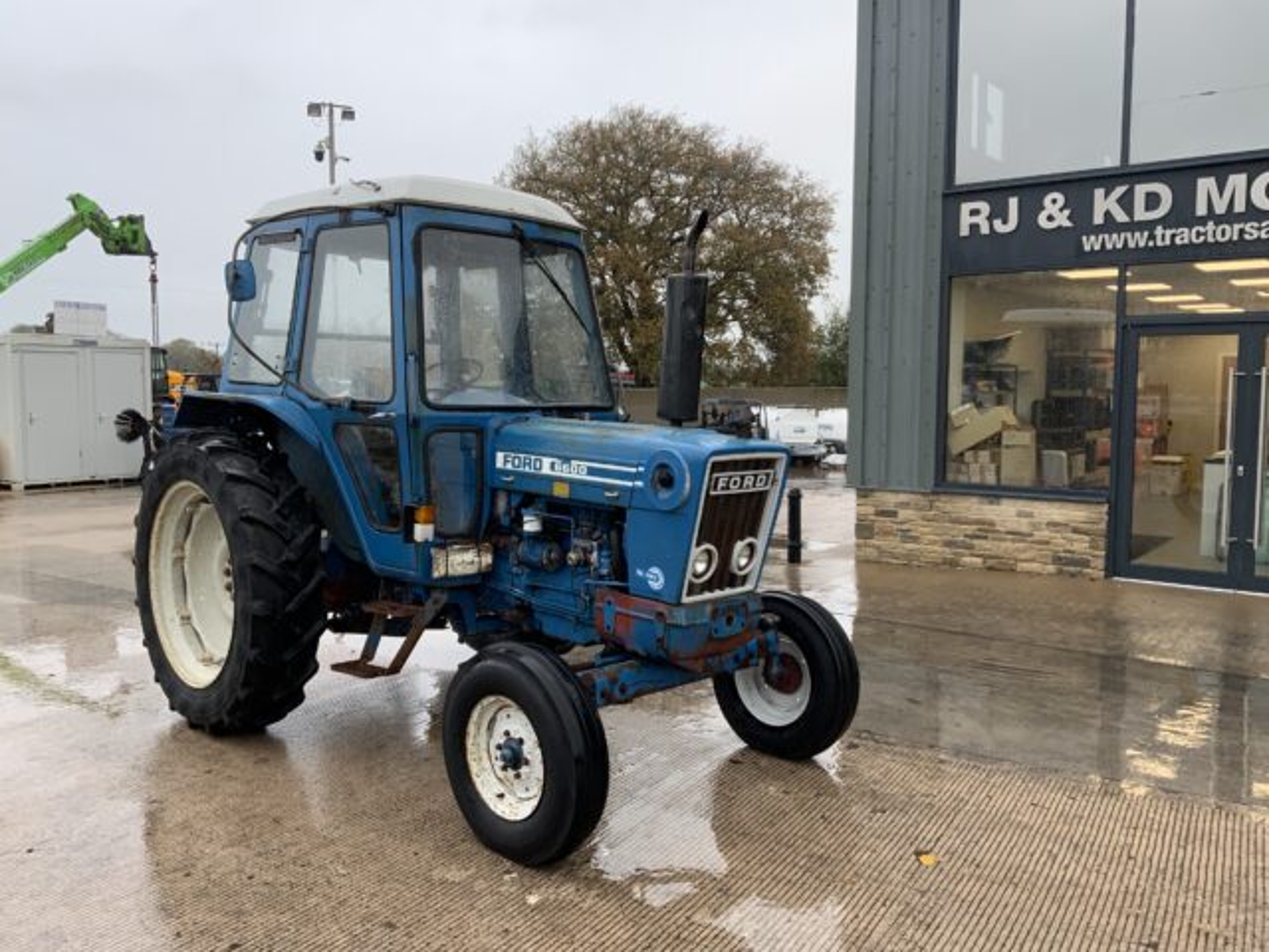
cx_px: 634
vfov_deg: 48.2
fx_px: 1063
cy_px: 476
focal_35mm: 29
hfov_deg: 61.7
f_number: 1.8
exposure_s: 1/122
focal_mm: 3
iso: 25
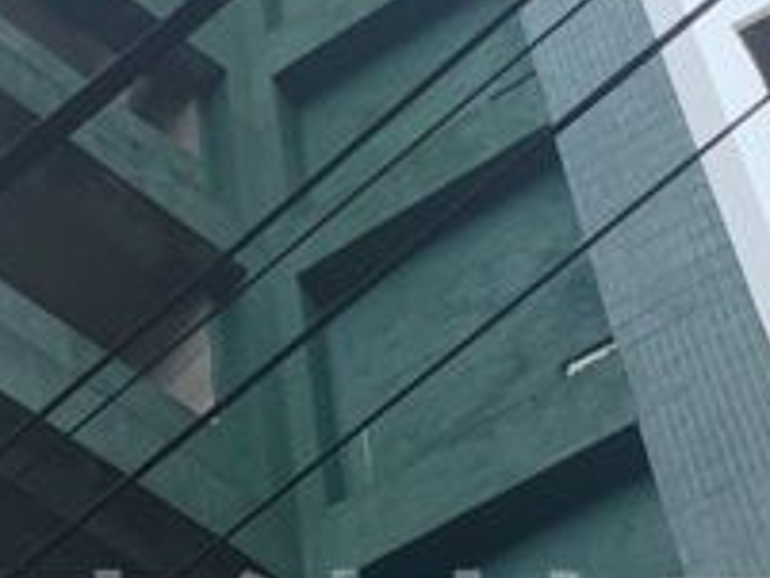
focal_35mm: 124
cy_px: 589
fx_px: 2760
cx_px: 107
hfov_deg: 15.7
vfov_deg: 11.8
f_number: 1.8
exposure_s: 1/1235
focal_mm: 4.25
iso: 25
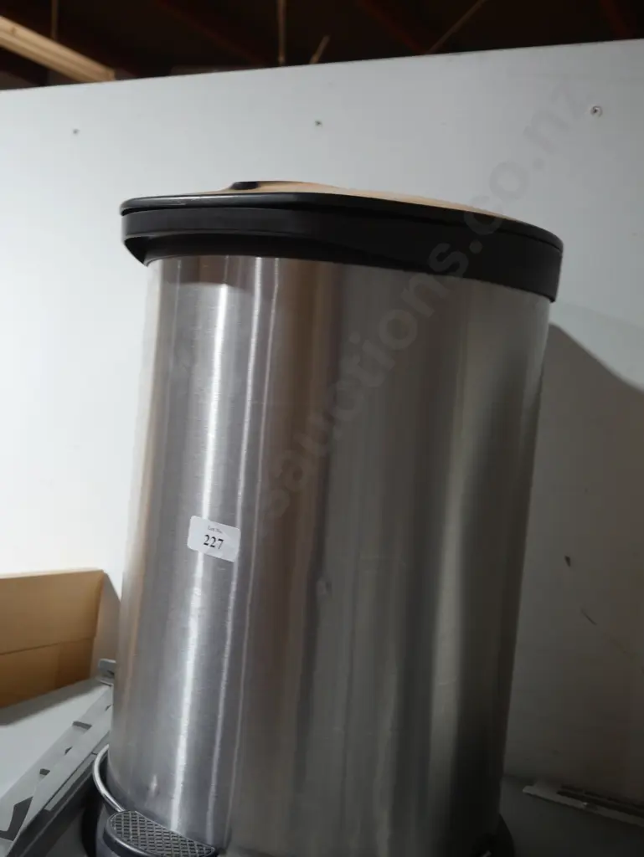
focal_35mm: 40
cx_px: 322
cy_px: 428
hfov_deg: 36.0
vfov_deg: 46.8
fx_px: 991
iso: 400
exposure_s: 1/60
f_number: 4.4
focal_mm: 20
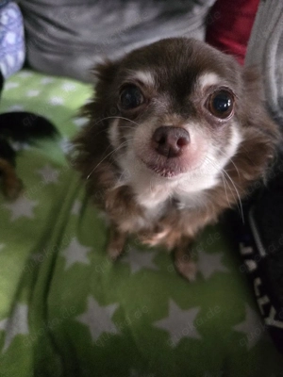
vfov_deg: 73.9
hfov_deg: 58.9
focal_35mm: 23
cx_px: 142
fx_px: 251
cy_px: 188
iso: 1600
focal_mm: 6.3
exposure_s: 1/25.1
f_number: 1.7
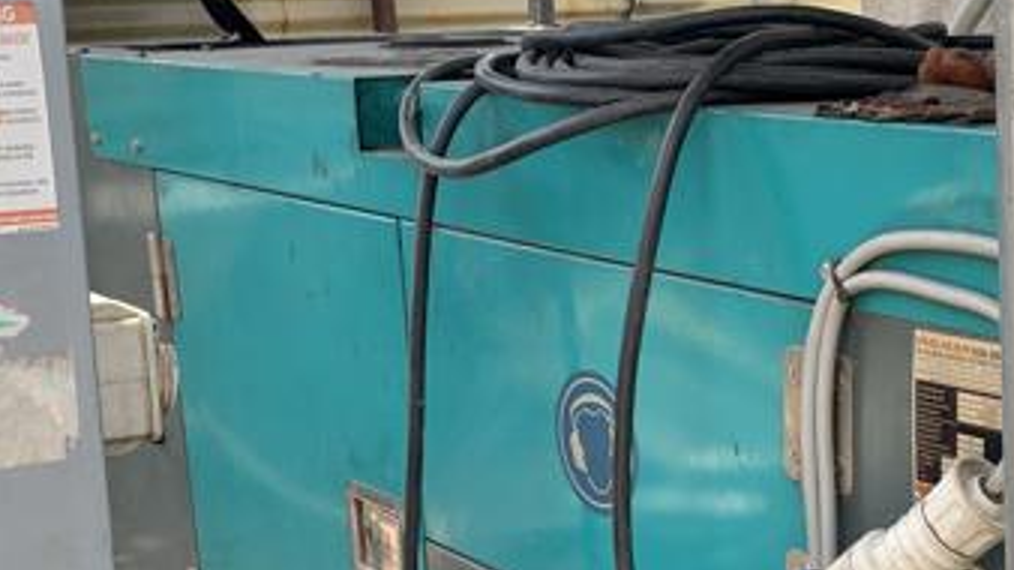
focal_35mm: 67
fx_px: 1801
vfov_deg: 17.6
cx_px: 762
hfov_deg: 30.9
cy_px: 564
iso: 25
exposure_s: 1/413
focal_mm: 4.25
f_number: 1.8
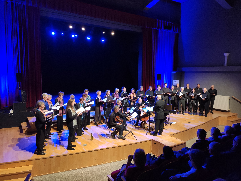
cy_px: 90
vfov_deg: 53.1
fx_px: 181
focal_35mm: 26
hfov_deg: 67.3
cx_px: 120
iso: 1037
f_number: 1.75
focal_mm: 4.77
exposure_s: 1/33
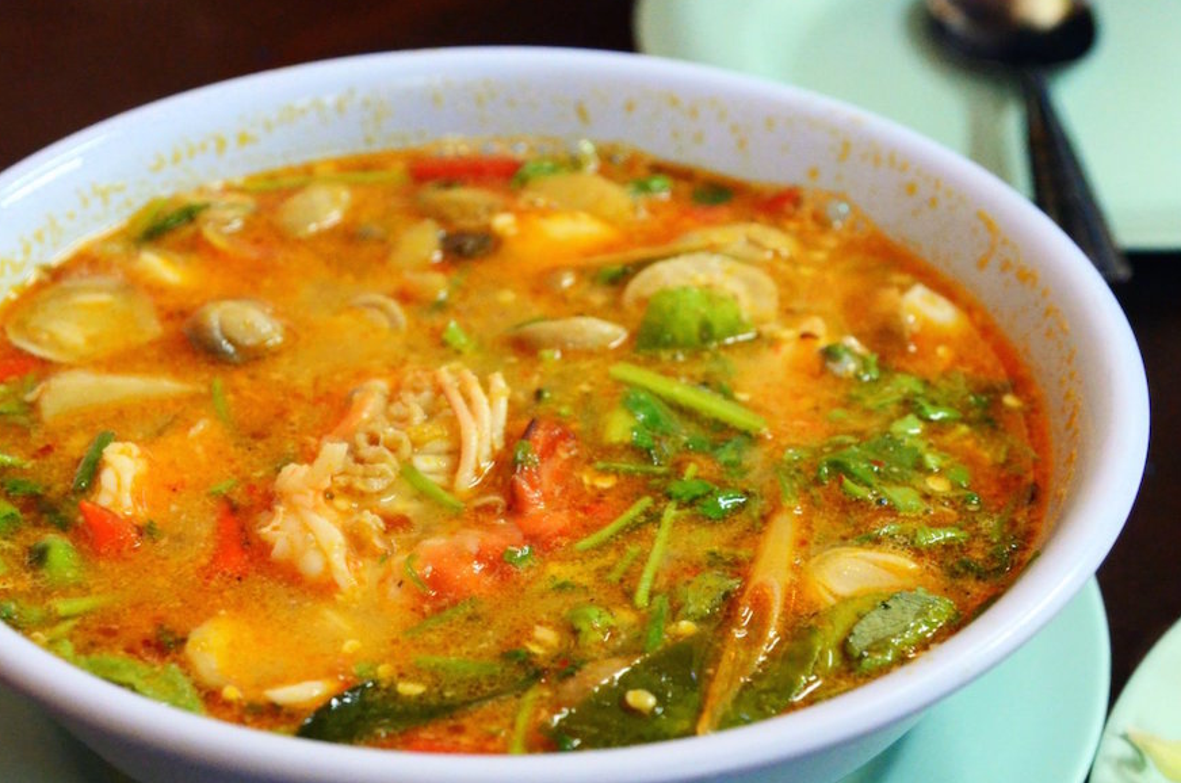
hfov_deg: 26.7
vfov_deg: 17.8
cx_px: 513
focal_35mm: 76
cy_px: 543
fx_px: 2489
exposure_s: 1/60
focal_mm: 34
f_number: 4
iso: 3200
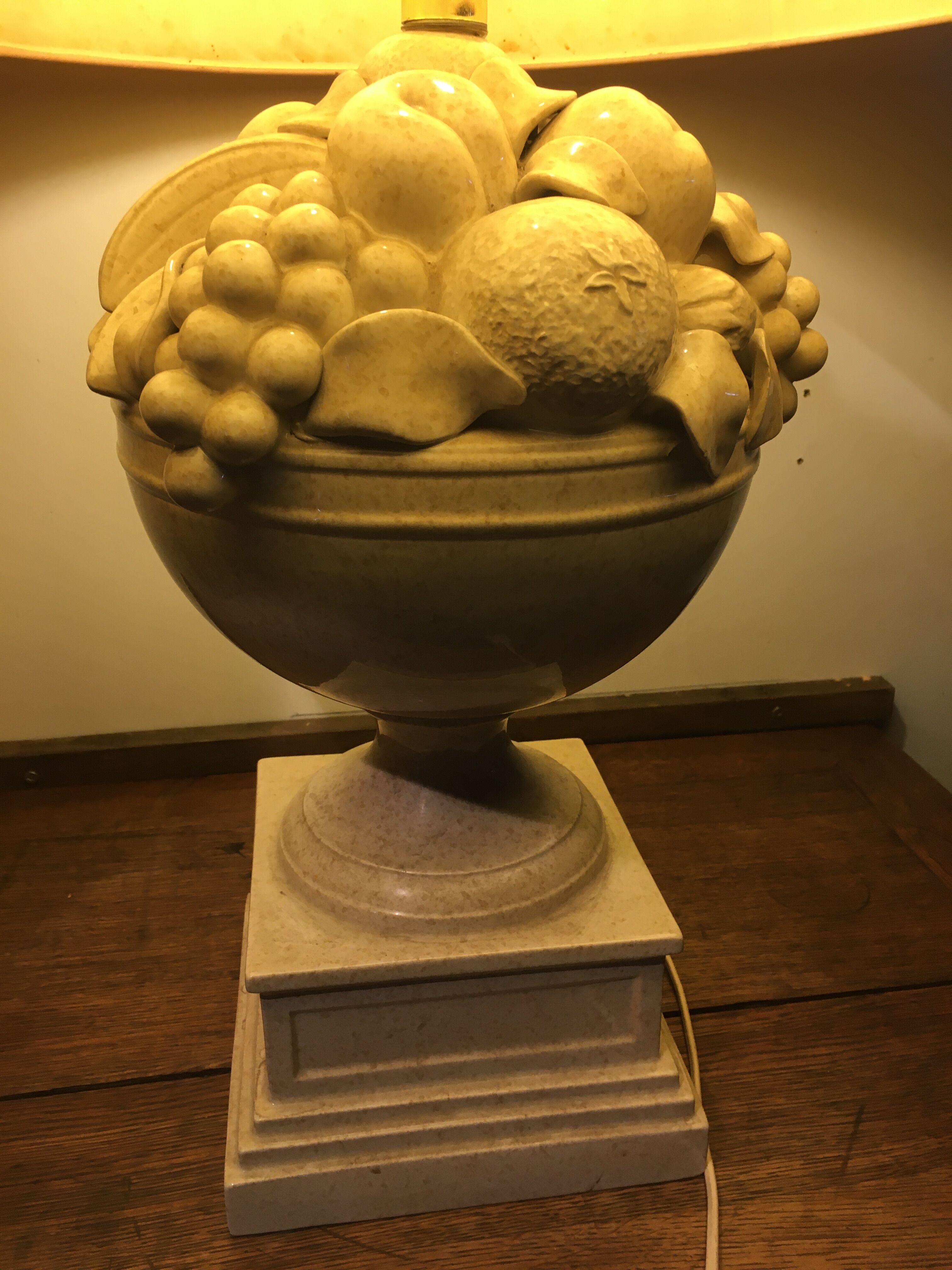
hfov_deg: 48.2
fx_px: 1063
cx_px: 476
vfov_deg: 61.7
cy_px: 635
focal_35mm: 29
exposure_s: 1/33
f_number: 2.2
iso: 64
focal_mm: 4.15
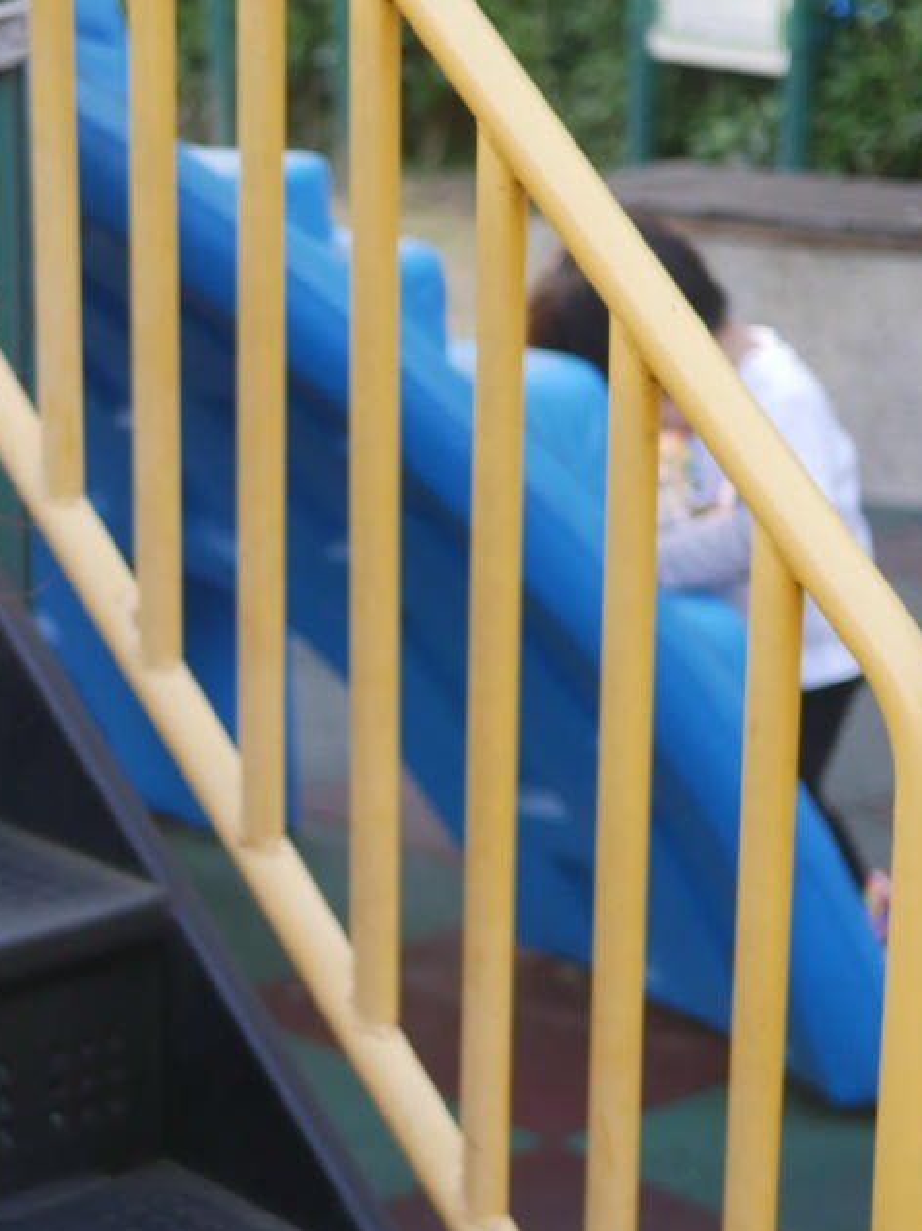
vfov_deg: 19.4
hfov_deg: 14.4
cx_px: 33
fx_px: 3589
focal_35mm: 101
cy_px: 713
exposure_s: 1/250
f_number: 1.7
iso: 200
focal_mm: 20
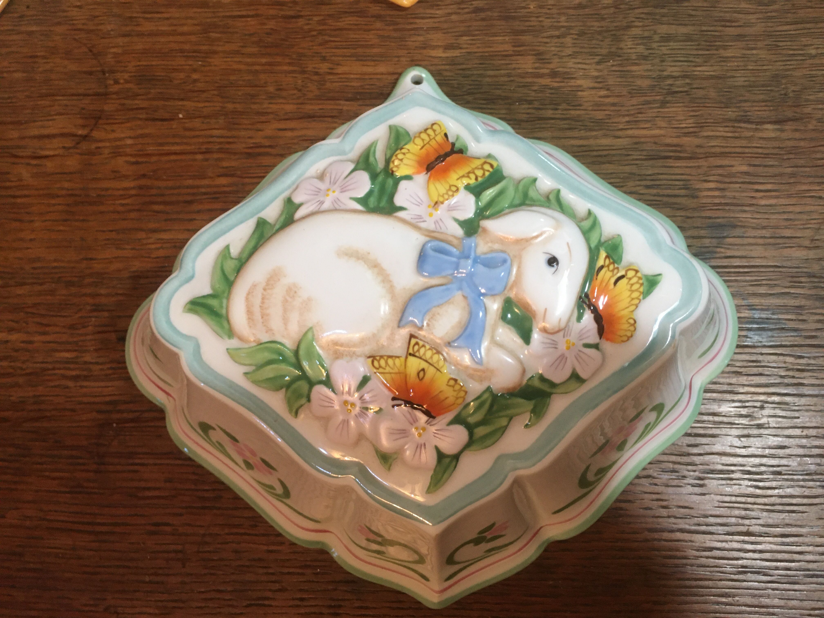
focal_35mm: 29
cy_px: 309
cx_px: 412
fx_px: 690
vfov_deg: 48.2
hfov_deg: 61.7
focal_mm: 4.15
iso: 160
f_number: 2.2
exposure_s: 1/33
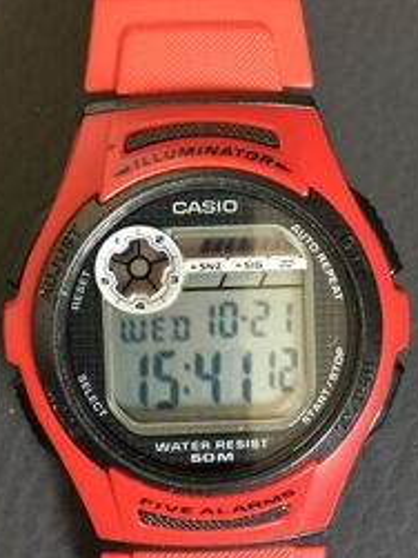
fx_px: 1192
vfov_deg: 26.3
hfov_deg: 19.9
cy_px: 247
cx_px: 218
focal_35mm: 74
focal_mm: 4.15
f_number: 2.2
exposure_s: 1/10
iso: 125
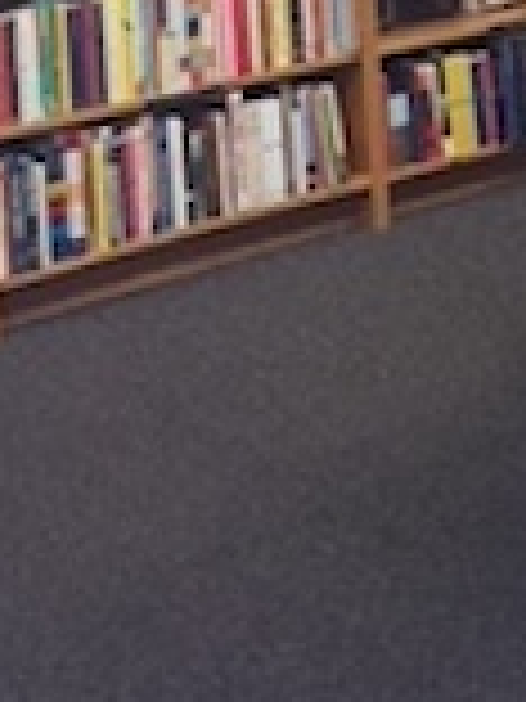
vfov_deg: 18.1
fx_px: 2006
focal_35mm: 99
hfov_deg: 14.6
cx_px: 593
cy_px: -295
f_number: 2.2
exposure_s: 1/30
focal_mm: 4.15
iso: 50
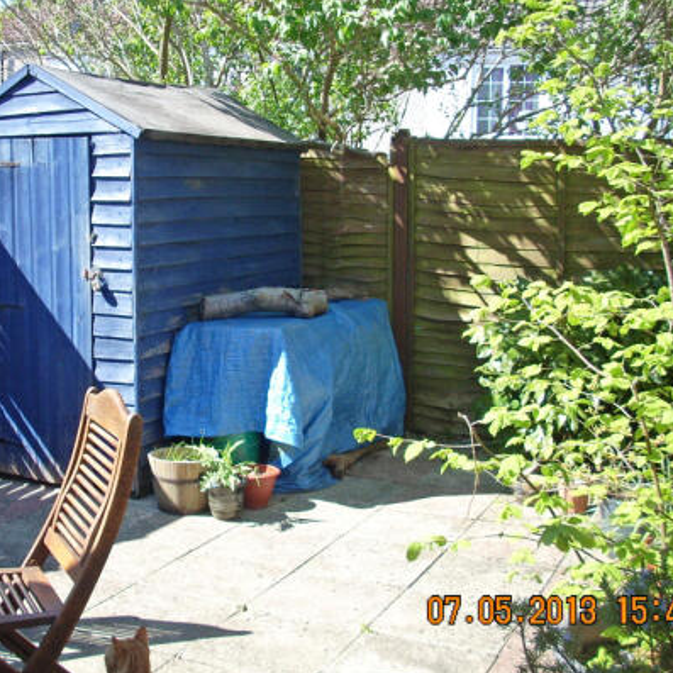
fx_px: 1056
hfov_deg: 35.1
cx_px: 247
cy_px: 316
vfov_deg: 35.3
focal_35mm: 48
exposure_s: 1/261
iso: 64
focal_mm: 6.2
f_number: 2.8
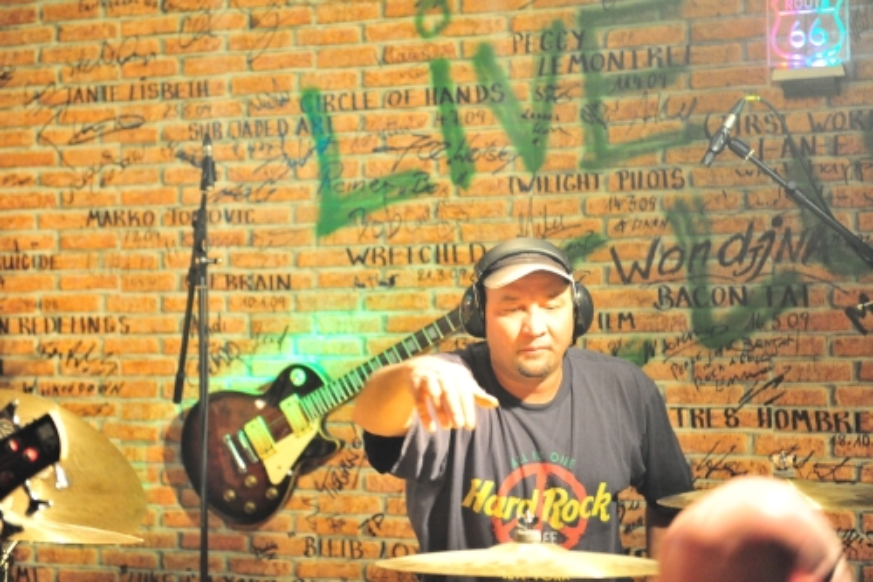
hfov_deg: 28.9
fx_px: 1697
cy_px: 291
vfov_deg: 19.4
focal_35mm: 70
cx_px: 436
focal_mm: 70
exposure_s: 1/50
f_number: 3.5
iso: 6400
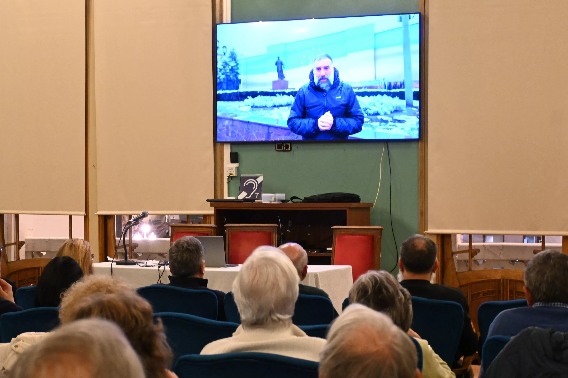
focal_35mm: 69
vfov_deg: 19.7
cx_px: 286
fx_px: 1089
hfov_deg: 29.2
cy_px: 210
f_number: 5.3
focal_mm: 36
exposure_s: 1/25
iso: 3200
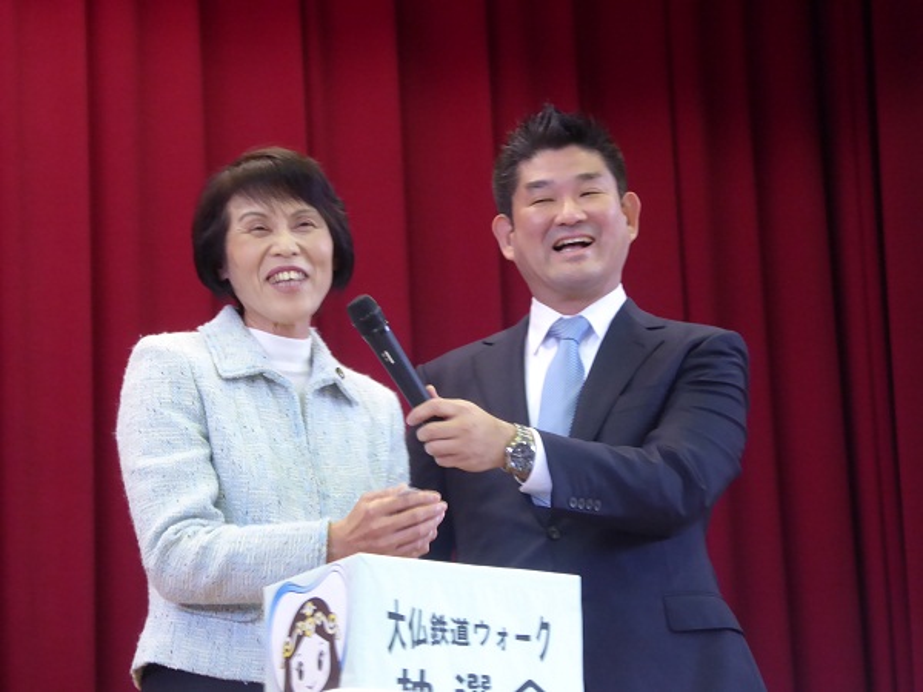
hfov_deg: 11.8
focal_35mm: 168
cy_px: 346
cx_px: 462
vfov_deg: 8.8
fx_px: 4480
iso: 400
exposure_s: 1/6
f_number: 5.4
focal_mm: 27.1
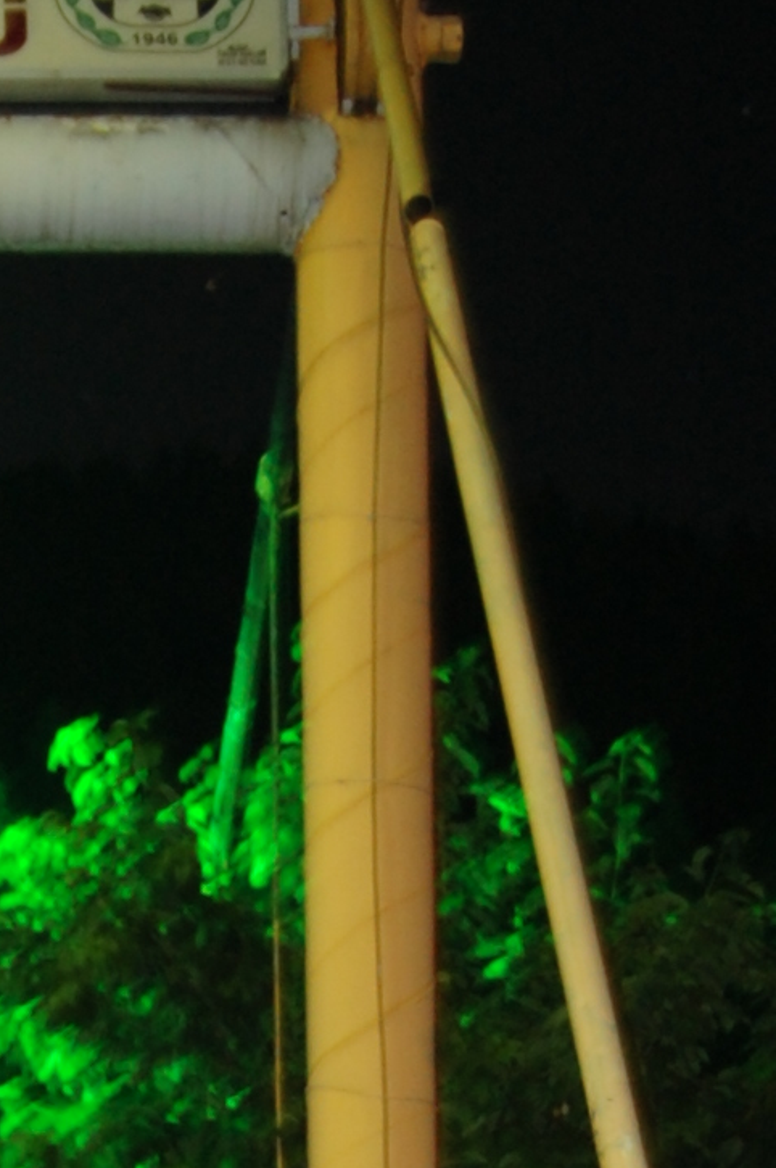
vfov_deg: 16.1
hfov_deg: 12.0
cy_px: 1949
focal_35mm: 112
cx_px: -100
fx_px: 3628
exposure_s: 1
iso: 400
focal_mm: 18
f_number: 3.5
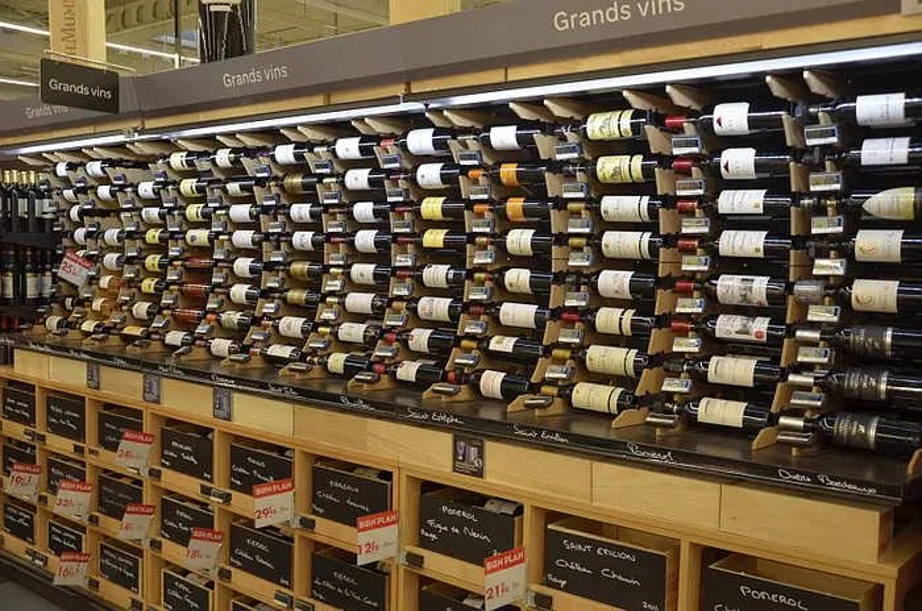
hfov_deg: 53.2
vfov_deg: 36.7
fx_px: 920
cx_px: 461
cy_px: 306
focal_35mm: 36
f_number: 4
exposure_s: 1/60
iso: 400
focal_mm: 24
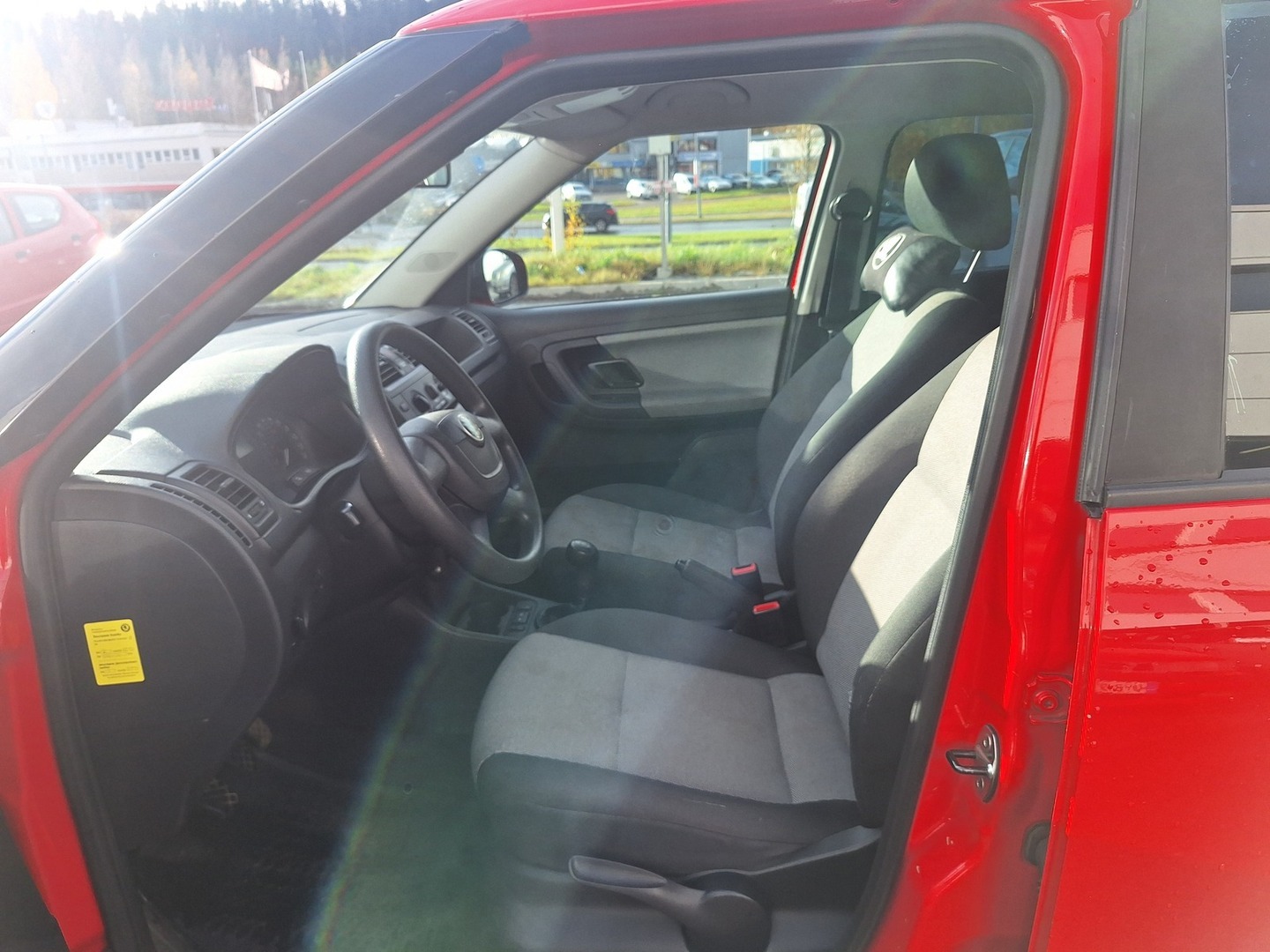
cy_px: 476
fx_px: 844
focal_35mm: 23
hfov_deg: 73.9
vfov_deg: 58.9
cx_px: 635
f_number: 1.8
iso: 40
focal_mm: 5.54
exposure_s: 1/794
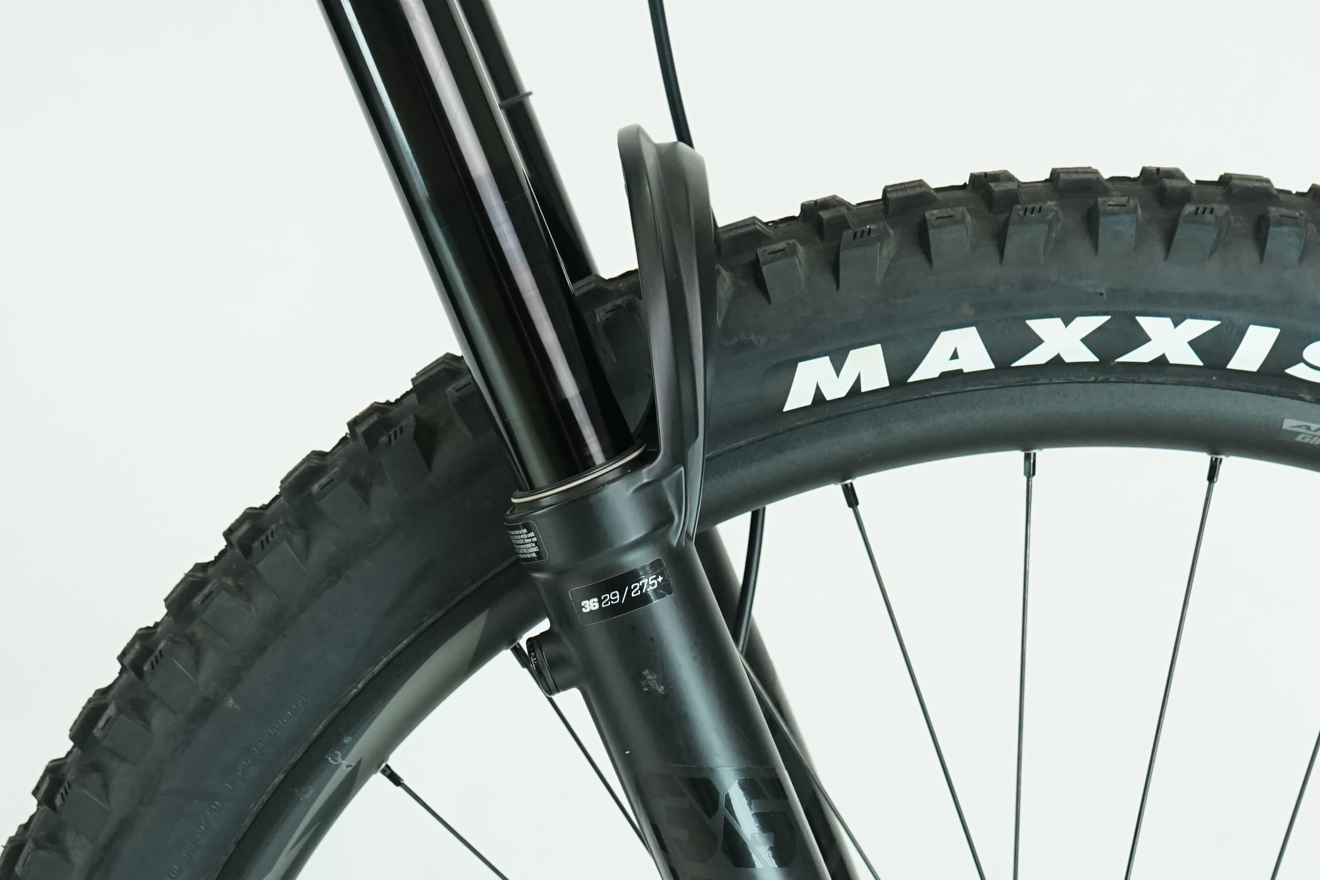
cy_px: 635
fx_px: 2970
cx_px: 666
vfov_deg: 16.8
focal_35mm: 81
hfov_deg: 25.1
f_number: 5.6
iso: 1600
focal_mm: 36
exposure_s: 1/200
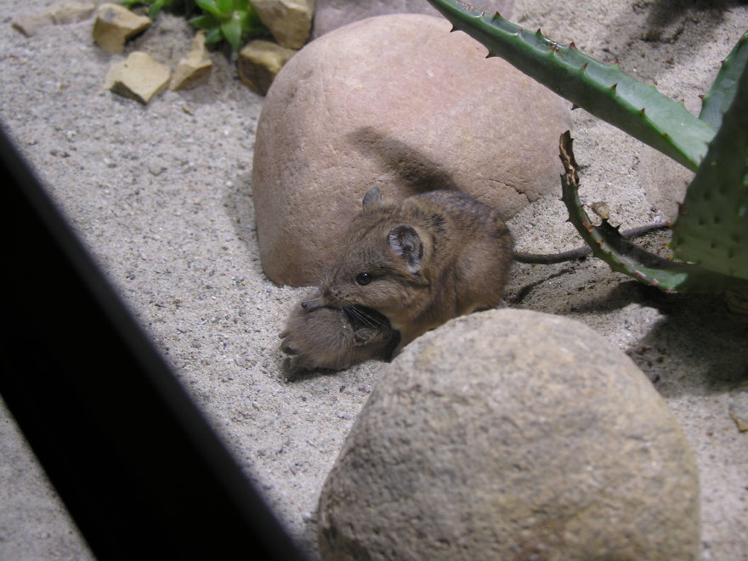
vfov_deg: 17.2
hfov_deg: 22.8
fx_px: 1858
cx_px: 374
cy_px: 280
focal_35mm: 86
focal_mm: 21.8
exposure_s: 1/19.7
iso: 50
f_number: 3.5
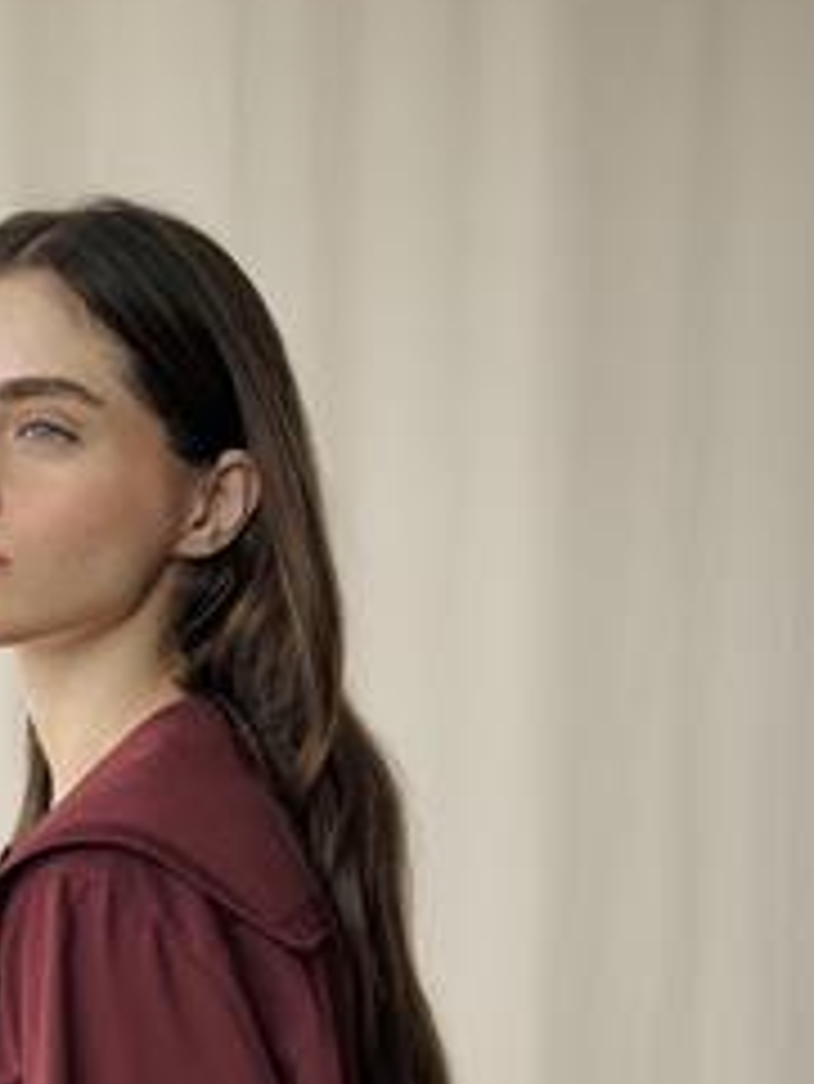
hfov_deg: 13.9
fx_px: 3321
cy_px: 1131
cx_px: 121
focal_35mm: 106
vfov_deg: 18.0
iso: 64
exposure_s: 1/477
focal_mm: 6.76
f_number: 1.78
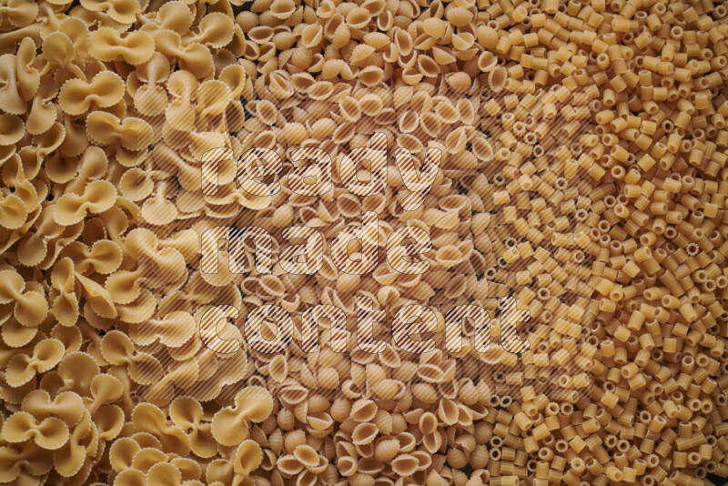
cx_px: 364
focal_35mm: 50
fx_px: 1011
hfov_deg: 39.6
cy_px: 243
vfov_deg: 27.0
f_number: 8
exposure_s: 1/100
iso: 160
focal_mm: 50
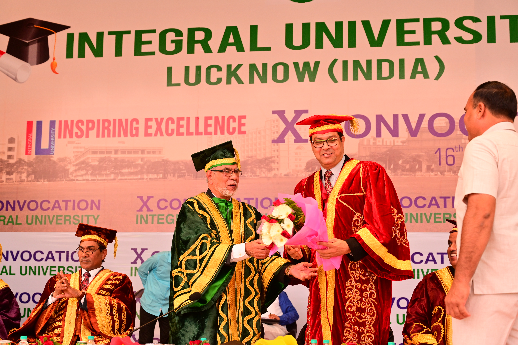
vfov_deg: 23.4
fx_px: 834
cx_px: 259
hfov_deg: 34.5
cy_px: 172
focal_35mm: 58
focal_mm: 58
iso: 1000
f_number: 5.6
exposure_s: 1/500
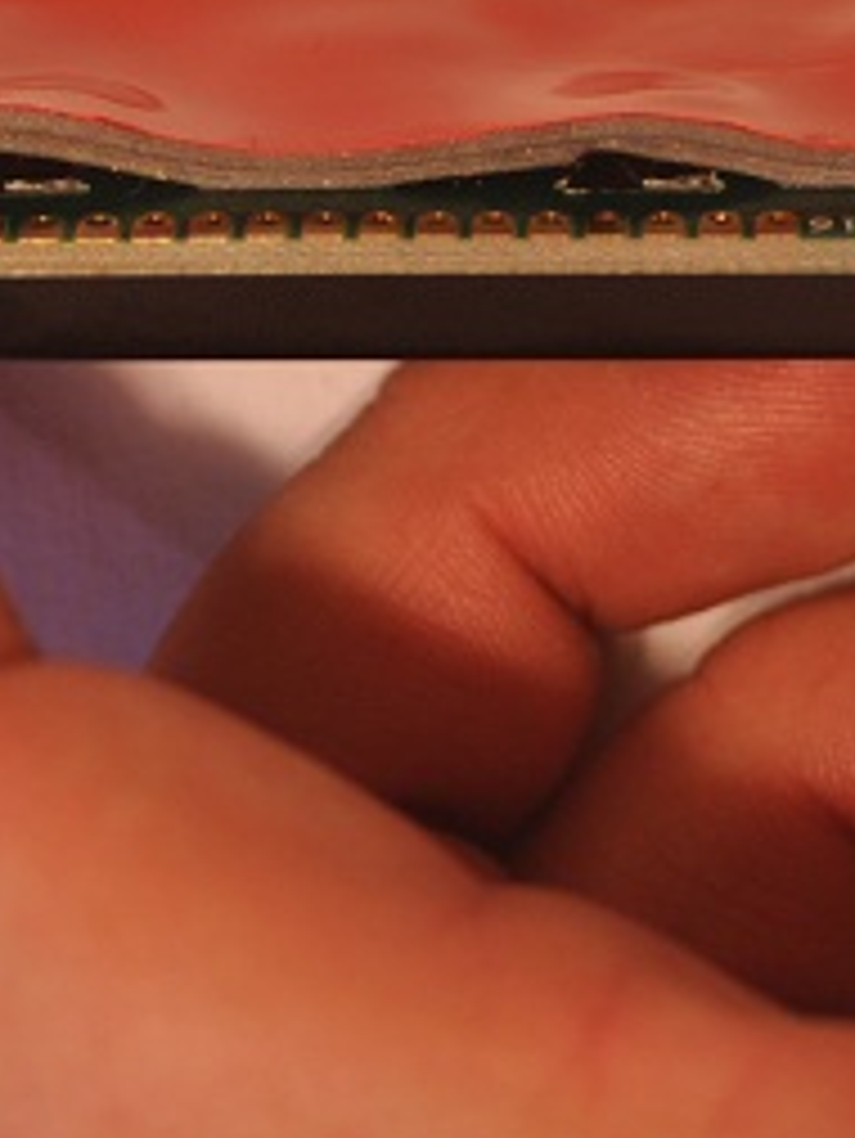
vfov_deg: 6.6
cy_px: 214
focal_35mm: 299
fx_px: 9839
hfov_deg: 5.0
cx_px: 644
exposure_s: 1/10
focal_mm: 82
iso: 400
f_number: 5.6
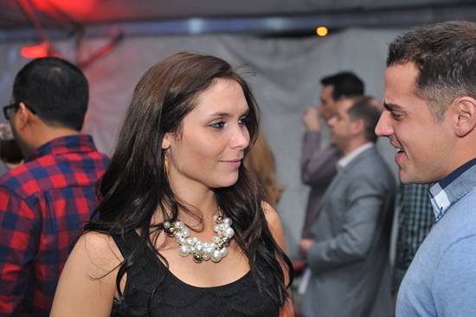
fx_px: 925
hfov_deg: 28.9
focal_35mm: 70
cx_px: 238
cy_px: 158
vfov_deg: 19.4
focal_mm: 70
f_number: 5
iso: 1250
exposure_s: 1/100
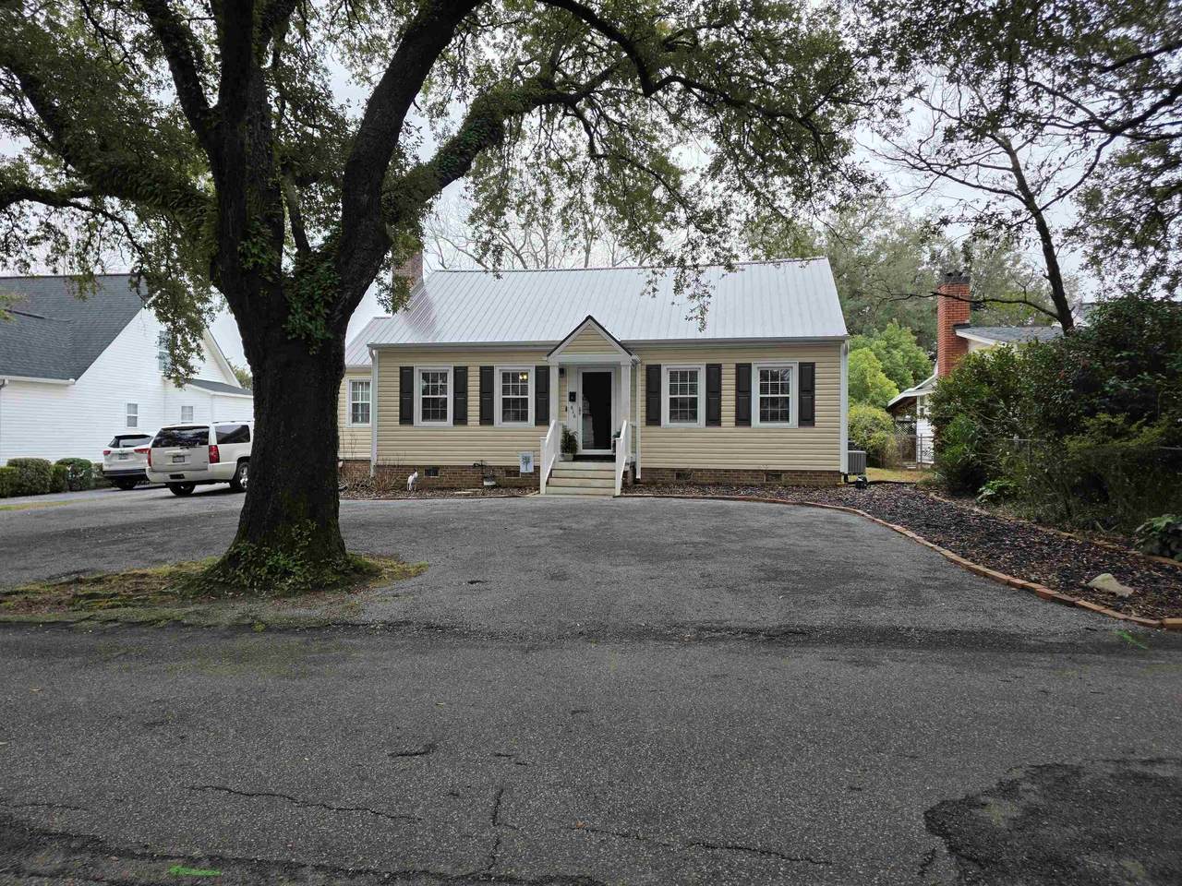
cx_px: 591
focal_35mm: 23
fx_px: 785
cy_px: 443
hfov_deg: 73.9
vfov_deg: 58.9
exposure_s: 1/1343
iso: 80
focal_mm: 6.3
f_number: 1.7
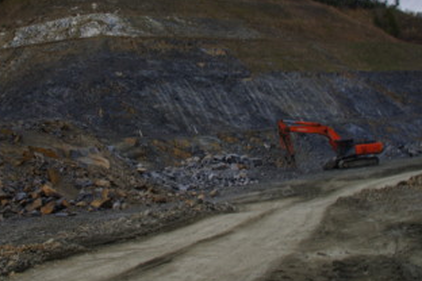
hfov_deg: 49.0
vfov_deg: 33.8
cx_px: 154
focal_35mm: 39
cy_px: 89
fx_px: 457
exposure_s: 1/180
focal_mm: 18
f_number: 9.5
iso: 100
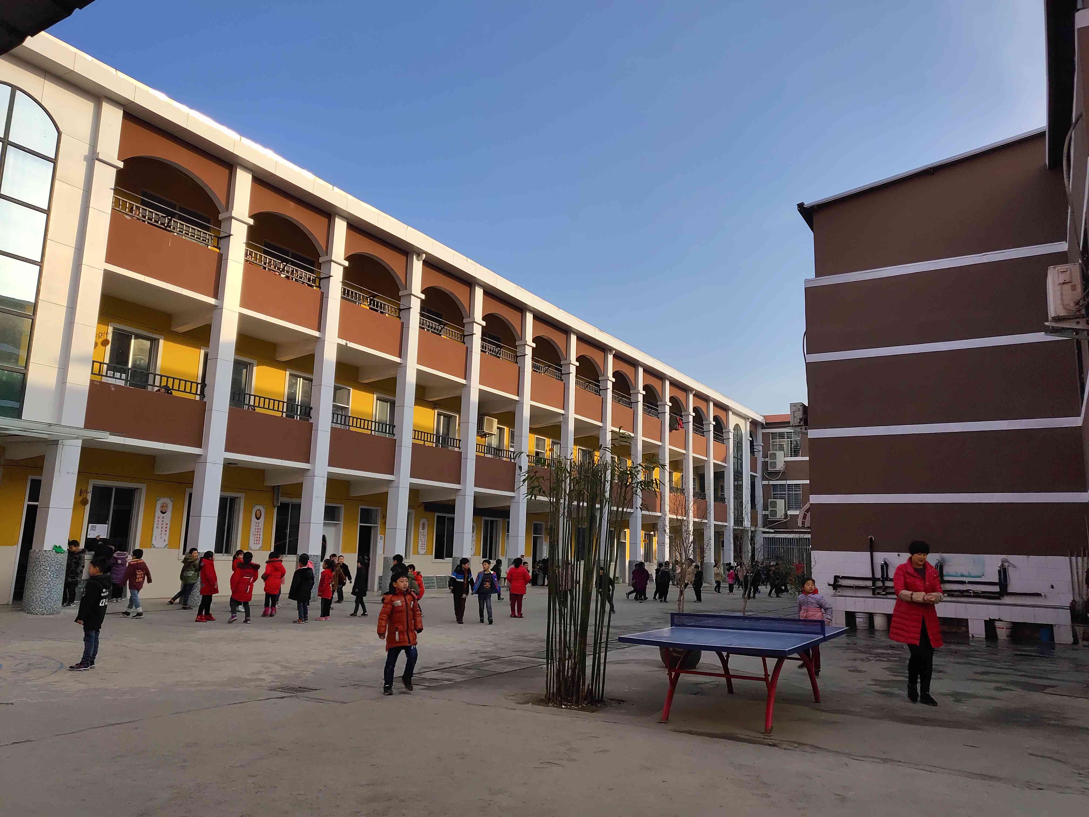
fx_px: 944
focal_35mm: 30
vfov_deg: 46.8
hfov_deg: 60.0
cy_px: 408
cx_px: 544
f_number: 1.8
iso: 50
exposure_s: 1/2313
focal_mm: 4.35
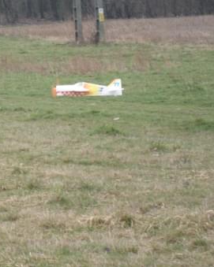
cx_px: 30
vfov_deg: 9.9
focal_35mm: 195
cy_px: 88
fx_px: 1545
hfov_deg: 7.9
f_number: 4.9
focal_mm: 17.4
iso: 80
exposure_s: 1/180
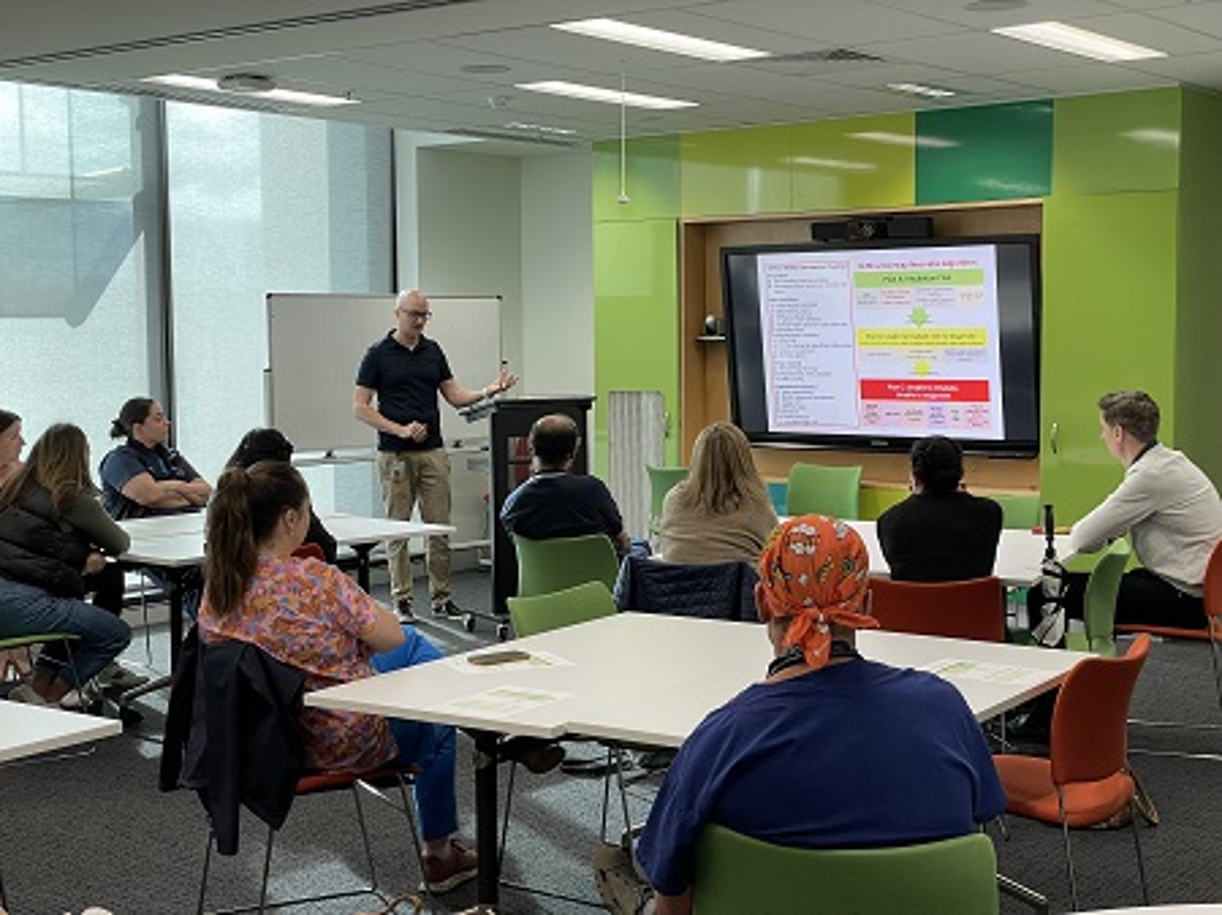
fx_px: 1835
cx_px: 611
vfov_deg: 28.0
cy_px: 458
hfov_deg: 36.8
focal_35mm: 52
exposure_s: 1/120
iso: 125
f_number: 2
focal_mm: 6
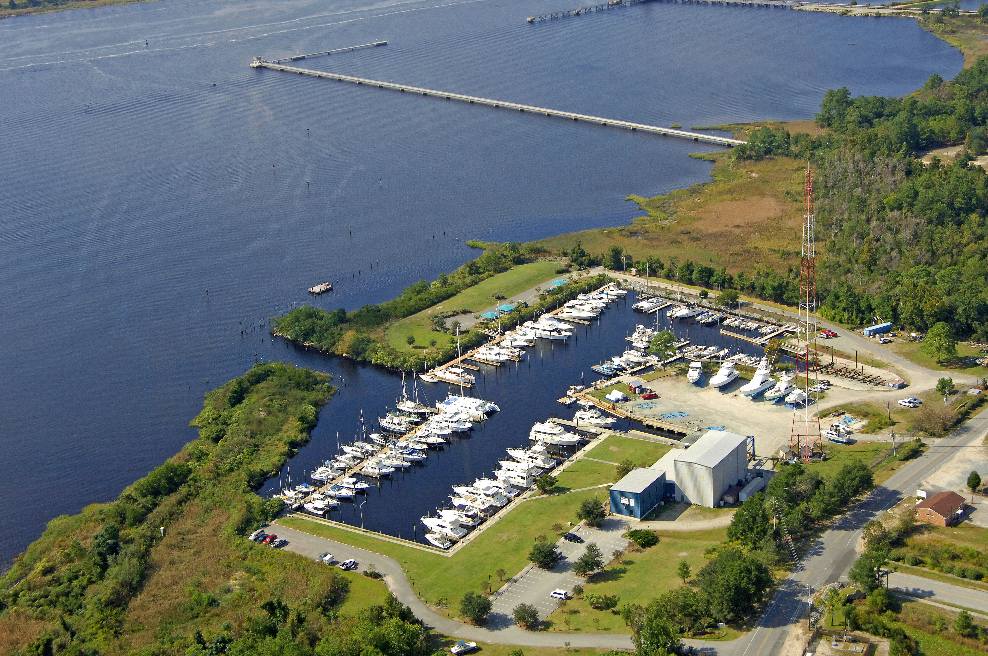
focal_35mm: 57
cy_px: 328
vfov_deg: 23.7
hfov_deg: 35.1
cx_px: 494
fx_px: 1562
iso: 400
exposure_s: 1/1000
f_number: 6.7
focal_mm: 38
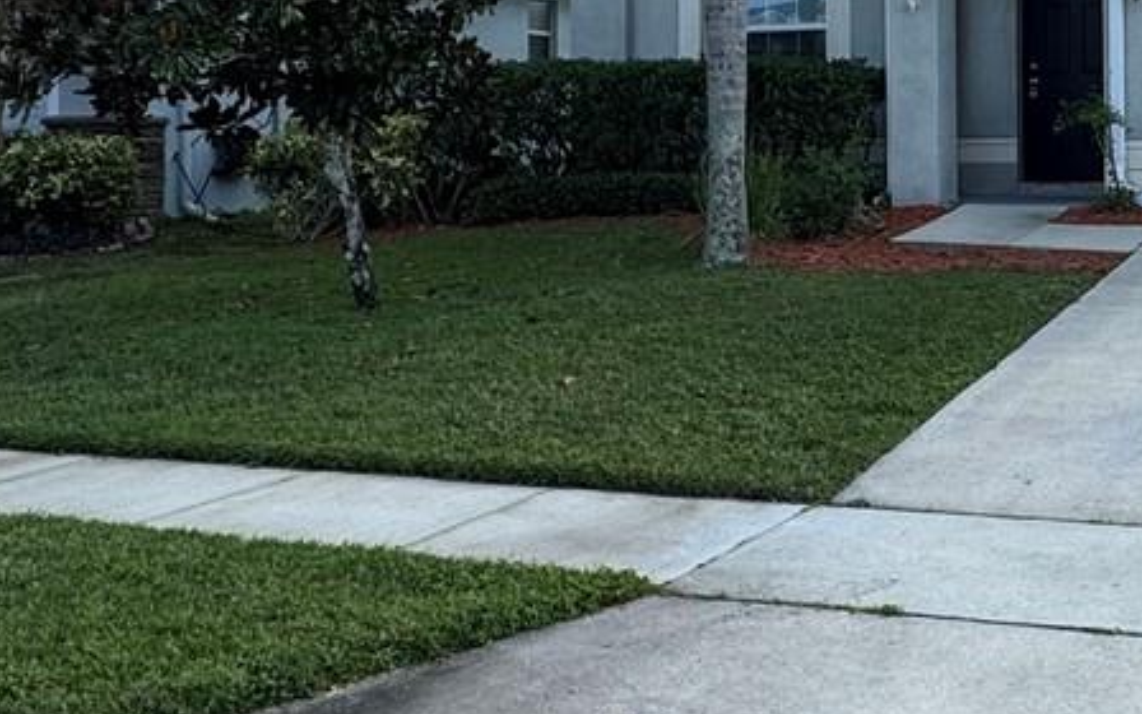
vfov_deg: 23.8
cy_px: 74
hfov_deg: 35.7
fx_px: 1650
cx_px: 1048
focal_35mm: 53
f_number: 2.2
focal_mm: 2.22
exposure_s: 1/541
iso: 40
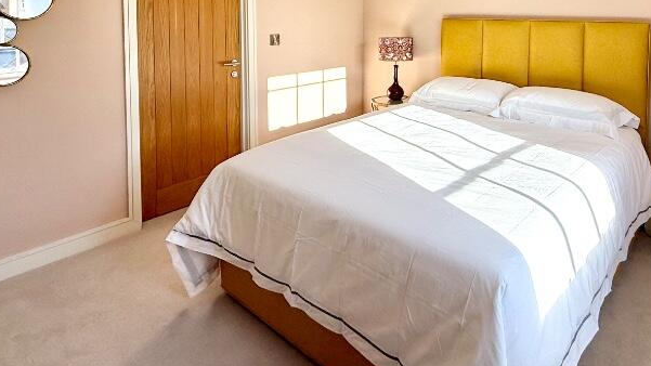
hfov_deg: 71.2
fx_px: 449
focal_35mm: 26
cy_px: 29
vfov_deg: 40.6
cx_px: 389
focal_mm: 2.22
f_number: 2.2
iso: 64
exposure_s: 1/468
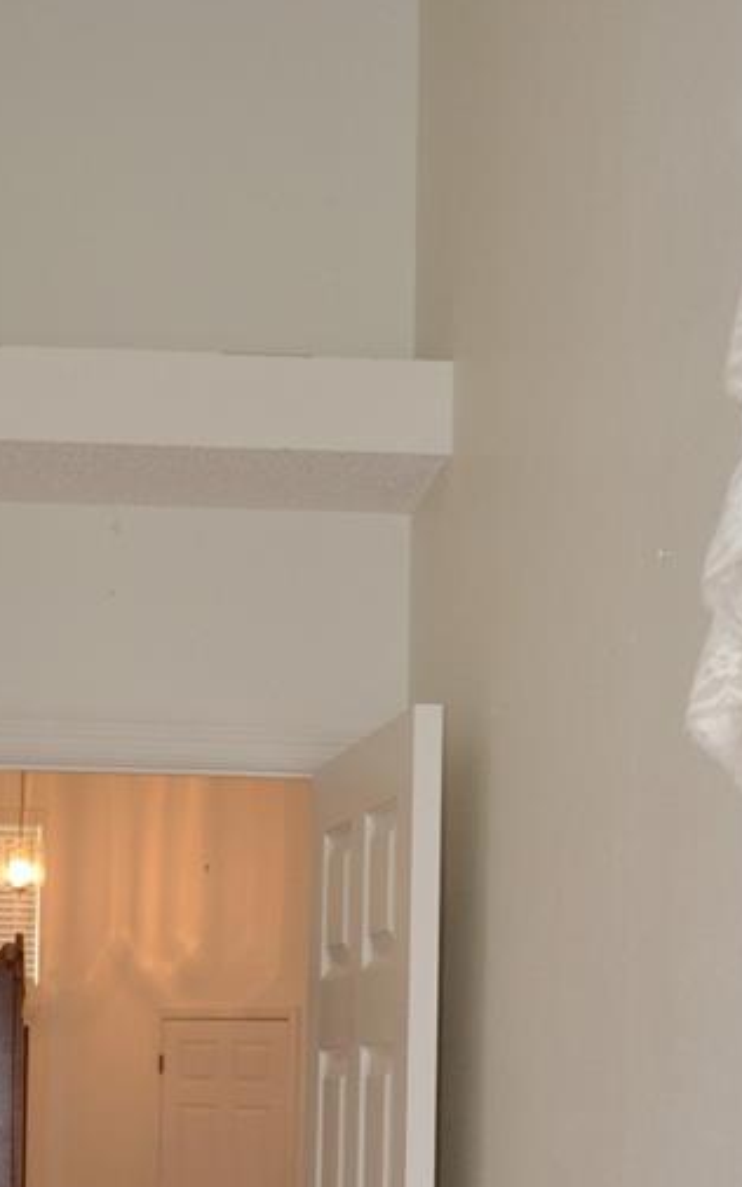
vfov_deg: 23.4
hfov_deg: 14.9
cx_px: 170
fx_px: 2816
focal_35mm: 87
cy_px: 981
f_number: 4
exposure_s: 1/60
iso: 560
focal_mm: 24
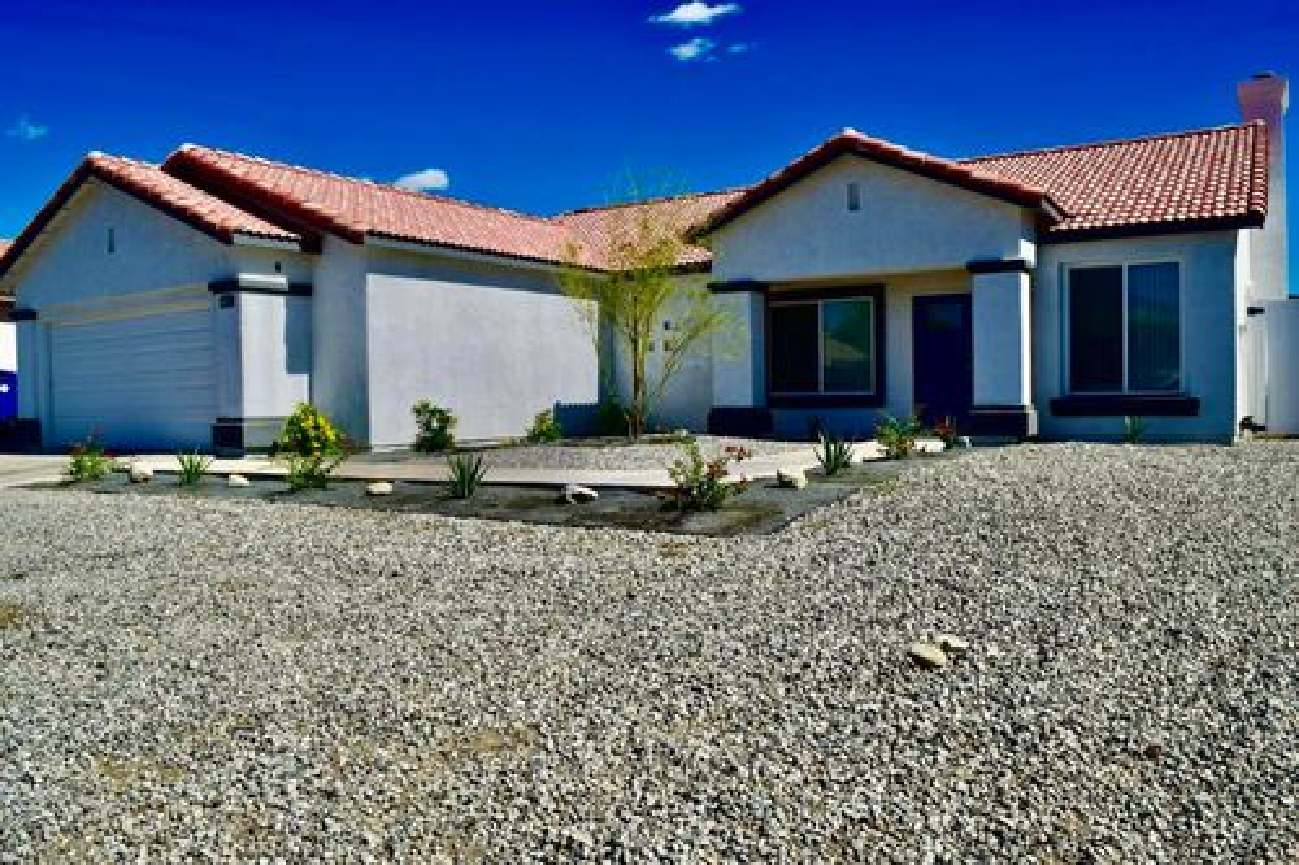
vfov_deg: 47.9
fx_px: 974
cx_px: 650
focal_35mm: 27
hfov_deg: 67.4
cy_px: 432
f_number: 11
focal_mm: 18
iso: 200
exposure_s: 1/500
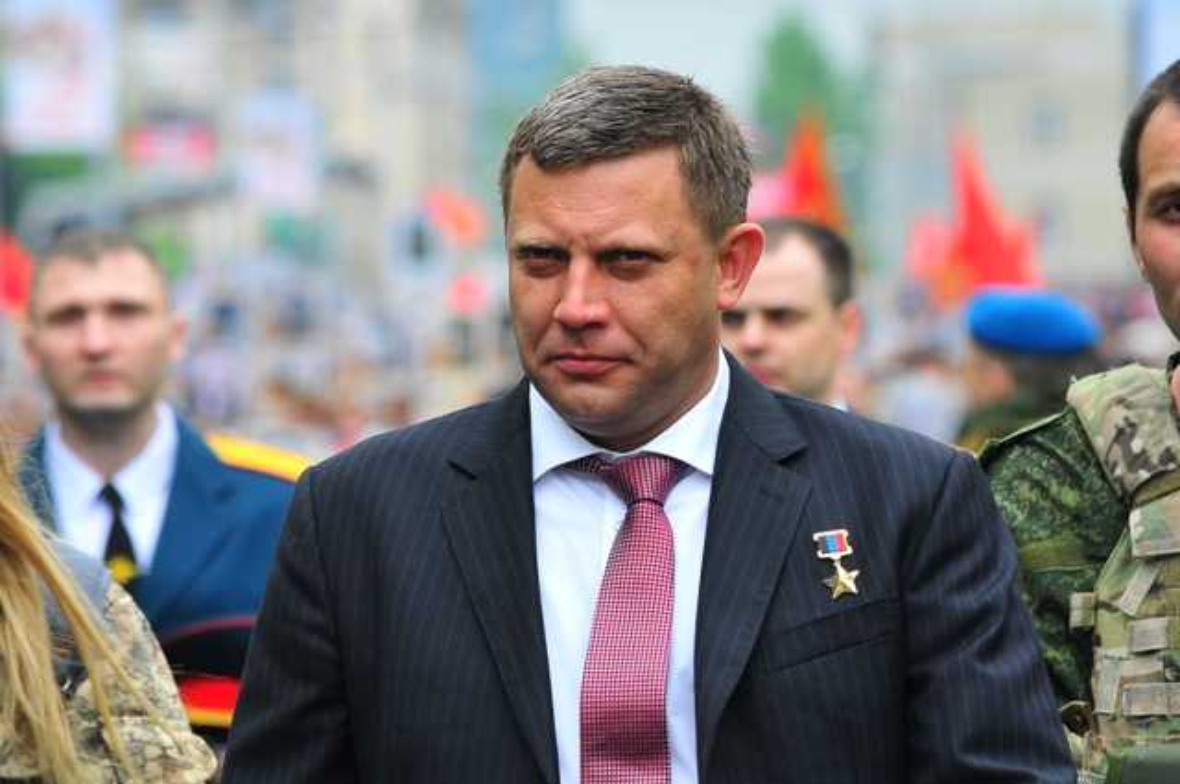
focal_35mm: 330
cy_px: 392
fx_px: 10803
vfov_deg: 4.2
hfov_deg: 6.3
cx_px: 590
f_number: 8
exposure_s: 1/250
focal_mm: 220
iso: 500
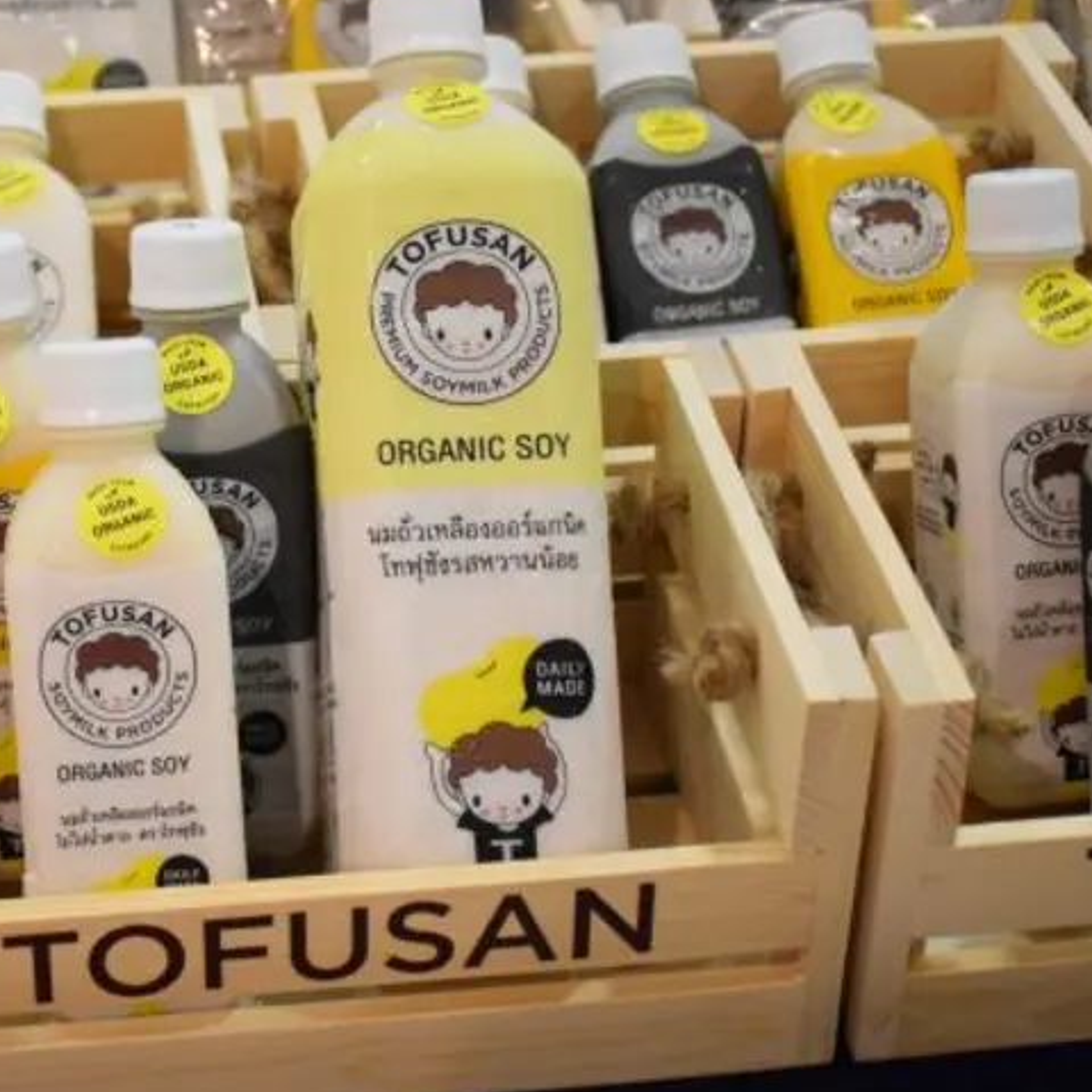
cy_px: 532
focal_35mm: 87
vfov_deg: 19.9
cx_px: 232
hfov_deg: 19.8
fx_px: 3105
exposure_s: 1/100
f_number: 4.5
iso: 3200
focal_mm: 42
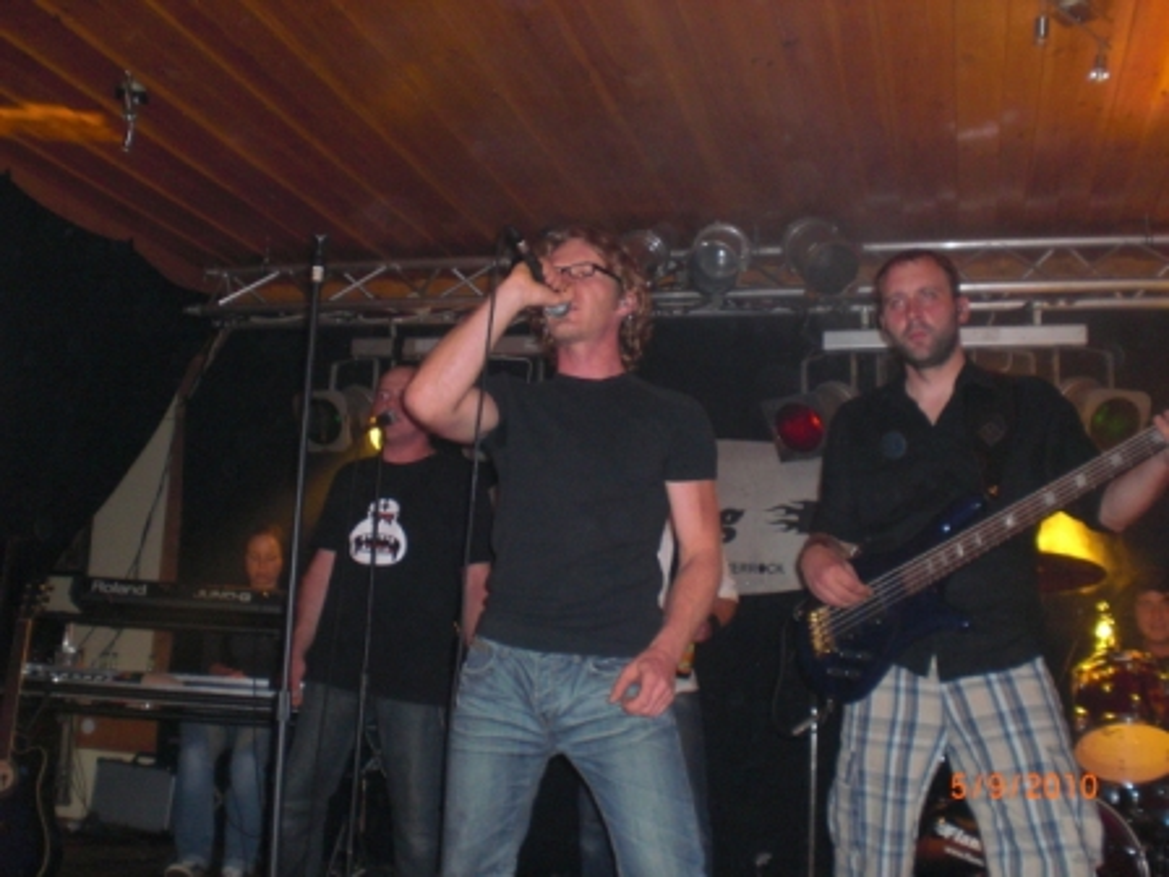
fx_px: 1283
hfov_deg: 49.0
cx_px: 584
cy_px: 438
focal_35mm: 38
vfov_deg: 37.7
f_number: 3.1
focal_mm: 6.3
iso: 200
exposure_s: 1/60
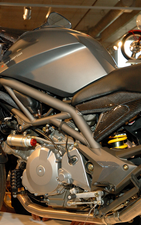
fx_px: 430
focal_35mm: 70
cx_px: 58
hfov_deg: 18.6
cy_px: 116
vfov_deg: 29.4
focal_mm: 40
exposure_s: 1/60
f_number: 5
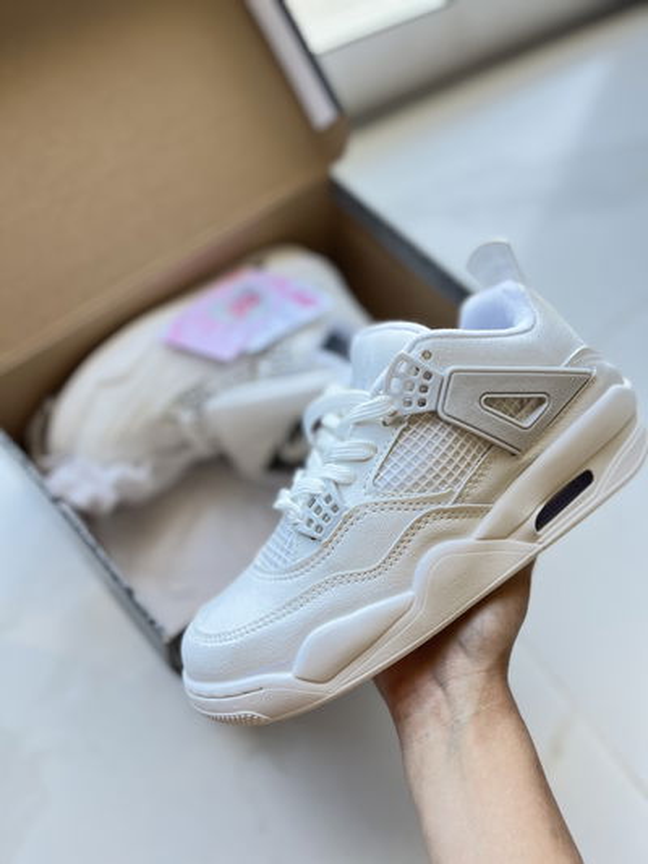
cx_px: 324
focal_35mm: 26
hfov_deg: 53.1
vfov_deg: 67.3
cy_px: 432
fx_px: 649
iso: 50
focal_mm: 5.1
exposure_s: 1/121
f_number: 1.6
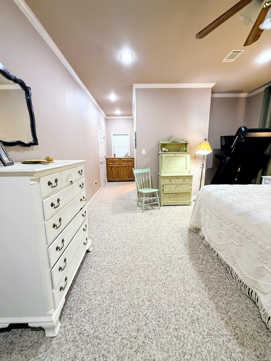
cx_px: 136
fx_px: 146
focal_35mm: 14
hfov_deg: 85.7
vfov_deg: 102.1
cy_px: 180
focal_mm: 2.22
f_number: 2.2
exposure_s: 1/60
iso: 250
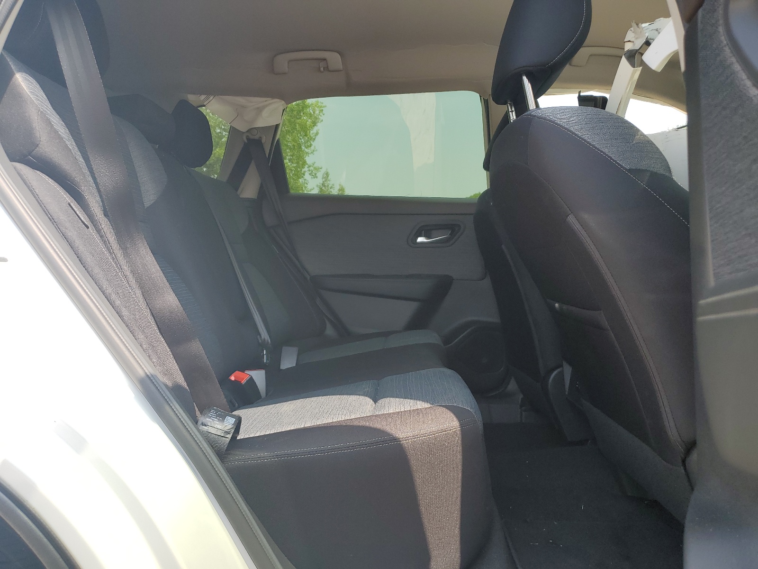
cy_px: 284
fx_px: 569
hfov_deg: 67.3
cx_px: 379
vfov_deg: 53.1
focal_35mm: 26
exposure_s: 1/667
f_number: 1.5
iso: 50
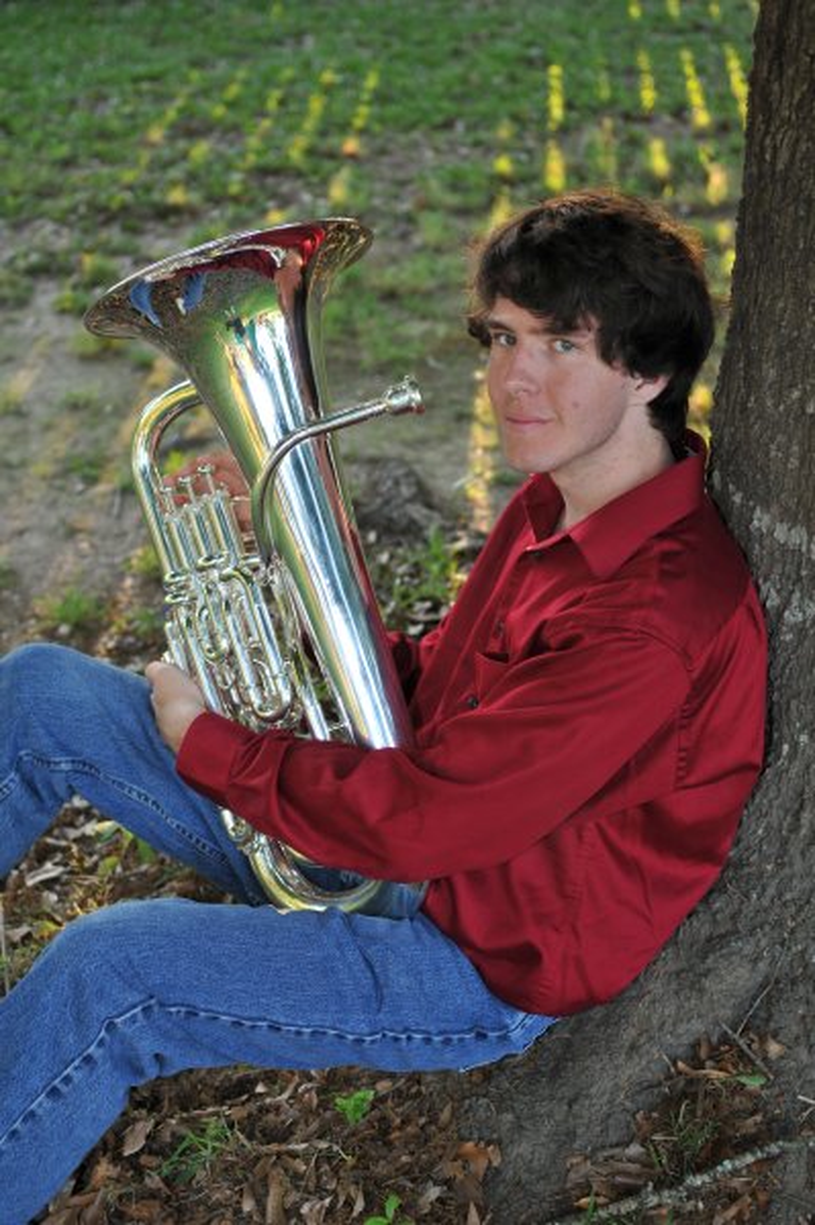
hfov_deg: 22.6
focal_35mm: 60
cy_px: 612
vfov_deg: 33.4
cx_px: 408
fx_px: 2041
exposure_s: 1/80
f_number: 2.8
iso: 200
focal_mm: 40
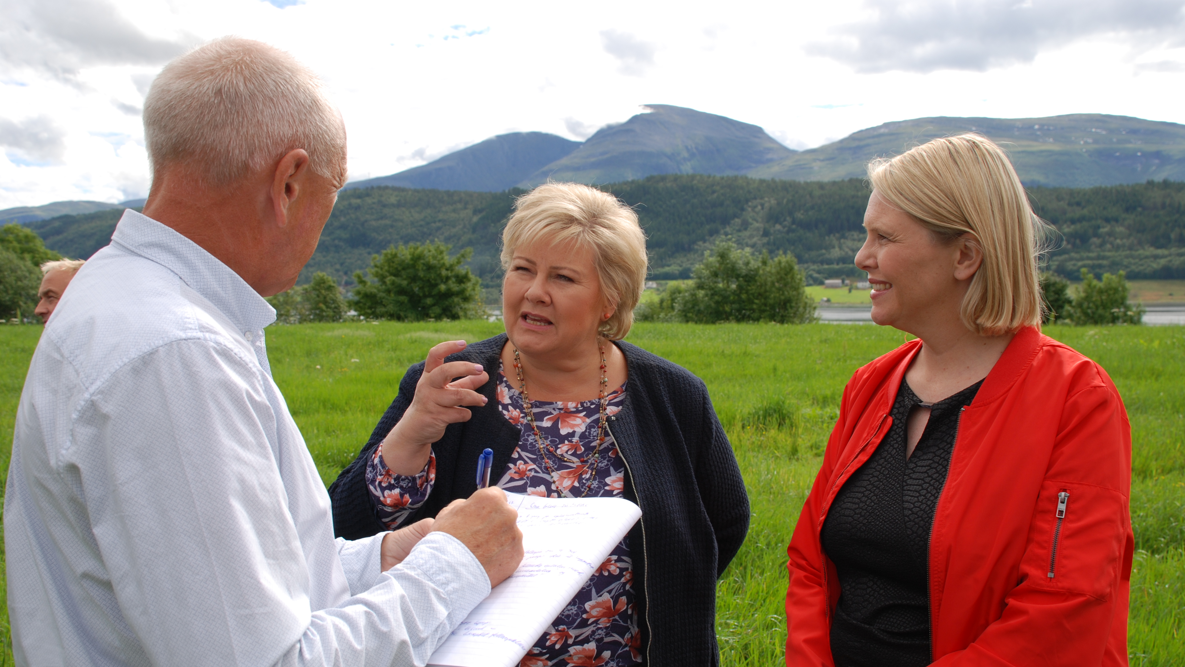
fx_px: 1194
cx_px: 596
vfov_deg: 31.1
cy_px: 391
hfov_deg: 52.8
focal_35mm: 38
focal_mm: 24
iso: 100
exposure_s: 1/200
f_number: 7.1
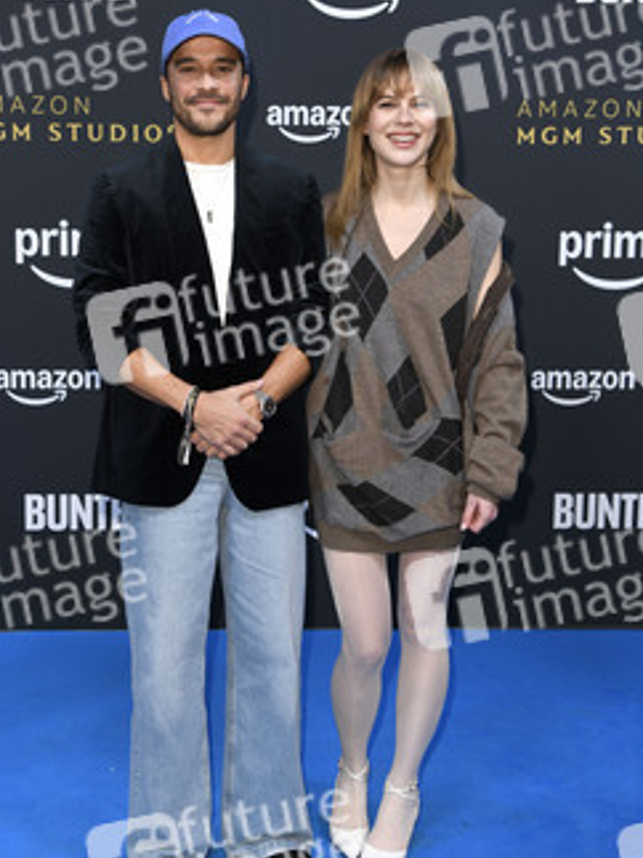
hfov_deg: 29.1
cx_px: 300
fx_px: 1239
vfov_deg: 38.2
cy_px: 454
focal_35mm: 50
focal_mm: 42
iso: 400
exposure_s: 1/500
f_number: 4
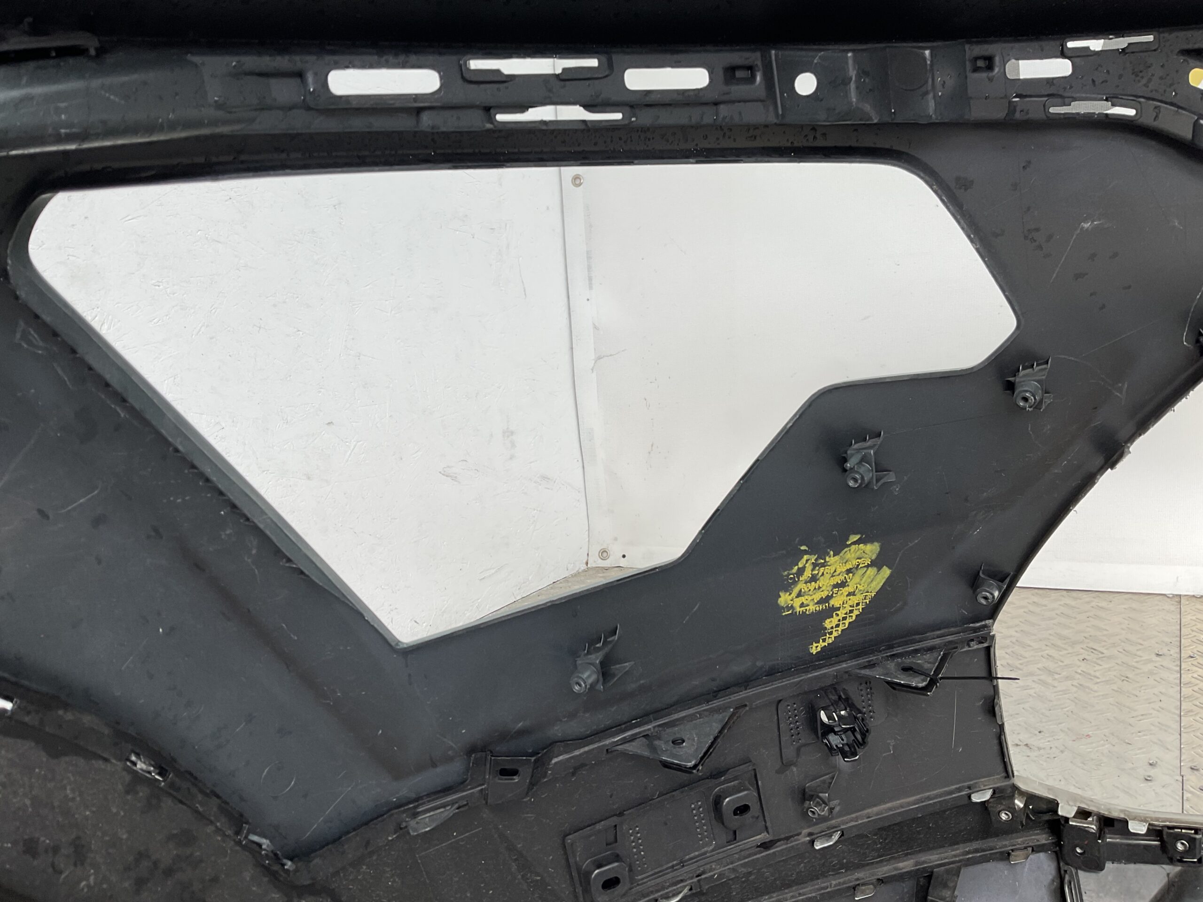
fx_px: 1008
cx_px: 602
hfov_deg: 61.7
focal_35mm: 29
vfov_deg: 48.2
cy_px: 451
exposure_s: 1/180
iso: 16
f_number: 1.8
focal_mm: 3
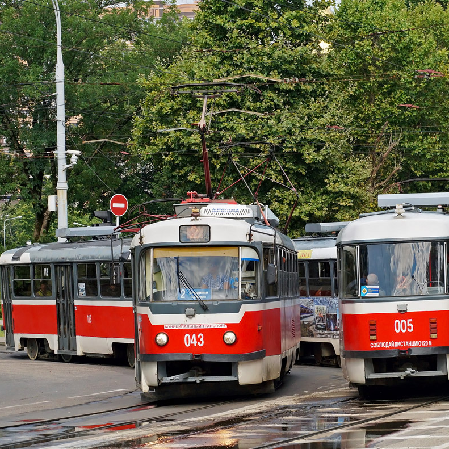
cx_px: 297
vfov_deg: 15.0
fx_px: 1702
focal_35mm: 116
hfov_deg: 15.0
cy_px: 226
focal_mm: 60
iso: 200
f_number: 7.1
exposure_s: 1/400
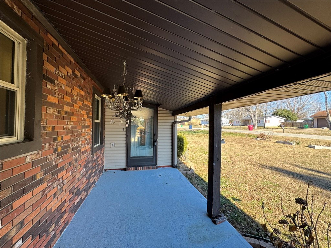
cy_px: 124
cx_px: 166
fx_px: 134
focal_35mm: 14
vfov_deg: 85.7
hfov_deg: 102.1
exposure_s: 1/159
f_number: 2.2
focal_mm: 2.22
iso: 40
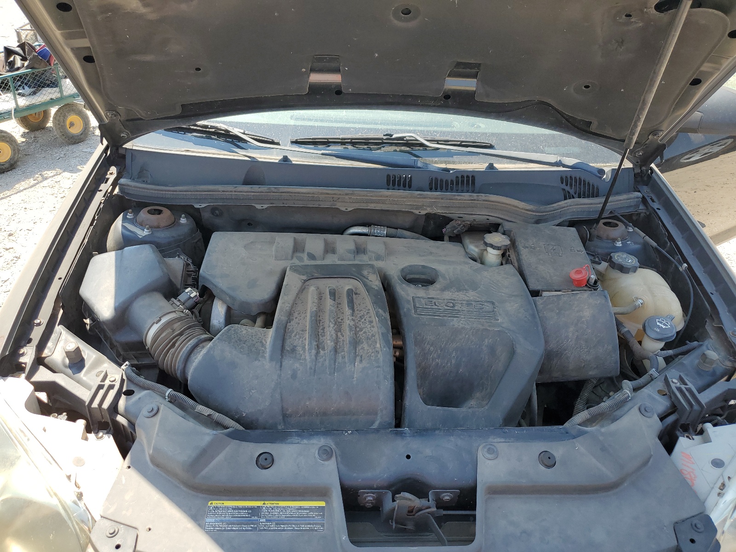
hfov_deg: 67.3
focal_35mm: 26
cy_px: 276
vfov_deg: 53.1
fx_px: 553
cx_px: 368
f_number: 1.5
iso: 50
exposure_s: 1/769
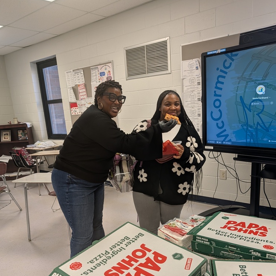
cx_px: 137
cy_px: 173
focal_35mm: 29
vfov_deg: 55.0
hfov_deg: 55.6
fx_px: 262
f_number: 1.68
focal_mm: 6.9
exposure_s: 1/120
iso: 92
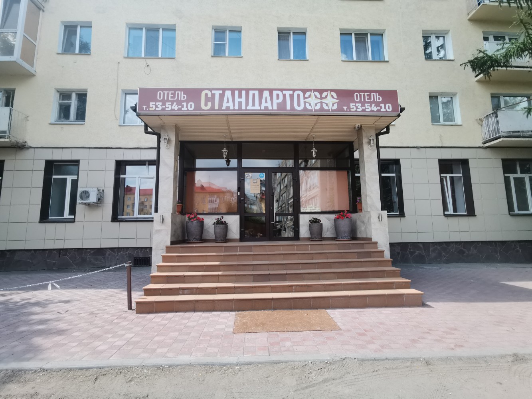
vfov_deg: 74.7
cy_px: 200
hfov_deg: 91.0
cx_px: 266
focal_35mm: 17
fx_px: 261
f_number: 2.2
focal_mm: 2.23
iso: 50
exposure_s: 1/400
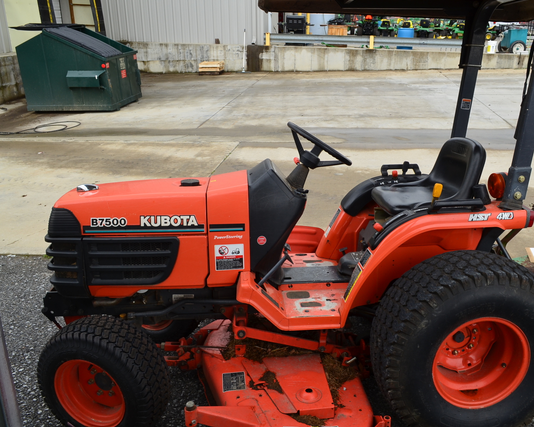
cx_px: 305
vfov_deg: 47.1
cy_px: 211
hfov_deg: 57.0
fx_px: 490
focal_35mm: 31
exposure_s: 1/80
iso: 200
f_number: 10
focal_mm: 18
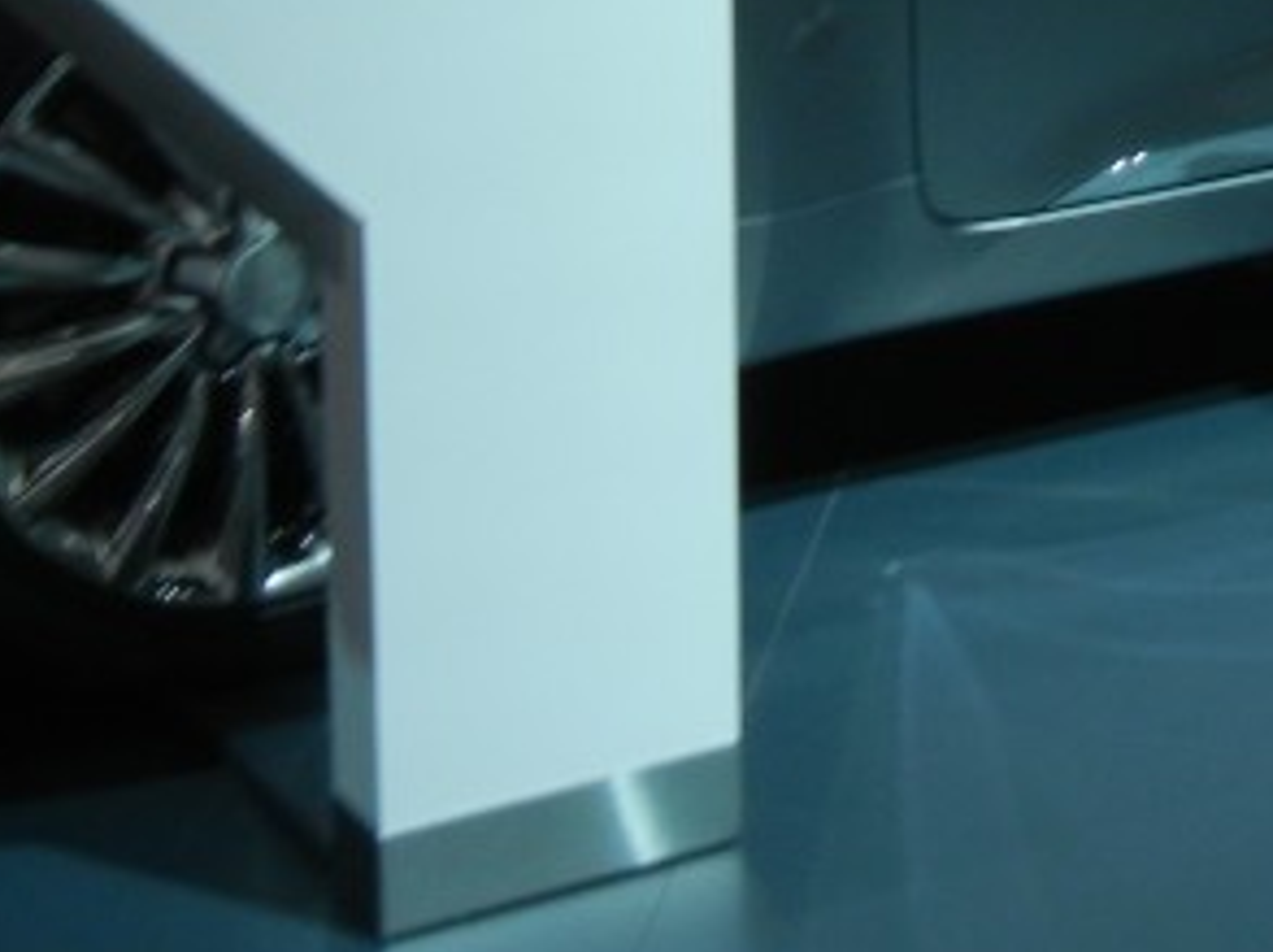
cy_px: -330
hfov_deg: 18.6
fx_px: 3857
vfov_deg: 13.5
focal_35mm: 105
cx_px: 938
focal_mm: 5.4
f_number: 3.5
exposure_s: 1/60
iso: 178
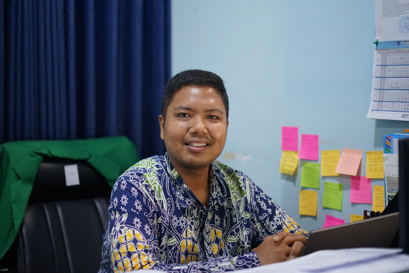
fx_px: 693
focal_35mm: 61
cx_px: 194
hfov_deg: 32.9
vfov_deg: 22.2
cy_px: 117
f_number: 1.8
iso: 1600
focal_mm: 50
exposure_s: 1/100
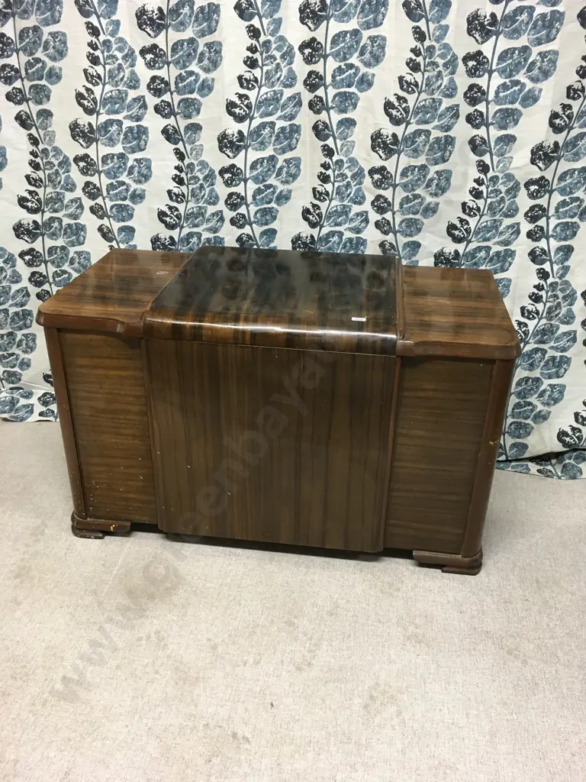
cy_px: 391
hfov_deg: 48.2
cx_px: 293
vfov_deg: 61.7
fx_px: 655
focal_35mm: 29
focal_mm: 4.15
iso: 200
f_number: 2.2
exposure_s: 1/33
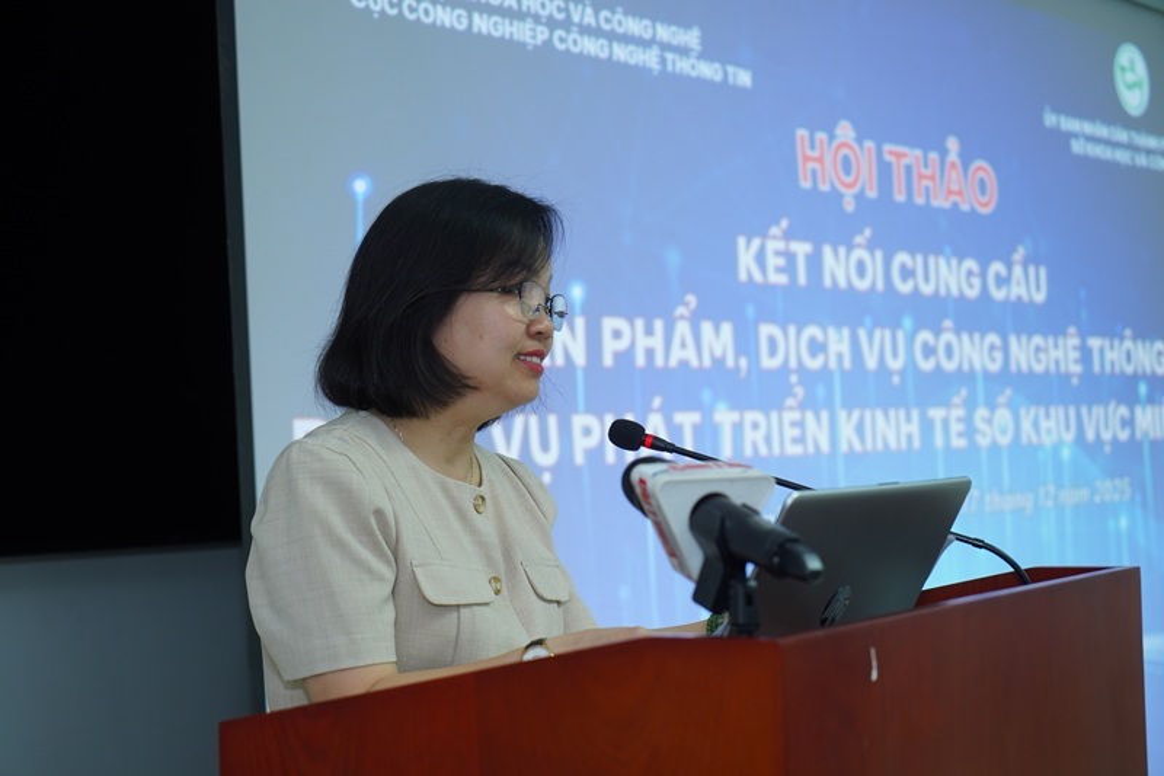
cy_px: 388
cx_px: 582
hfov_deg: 28.8
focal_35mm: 70
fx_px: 2263
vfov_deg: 19.4
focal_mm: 70
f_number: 5
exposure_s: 1/80
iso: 800
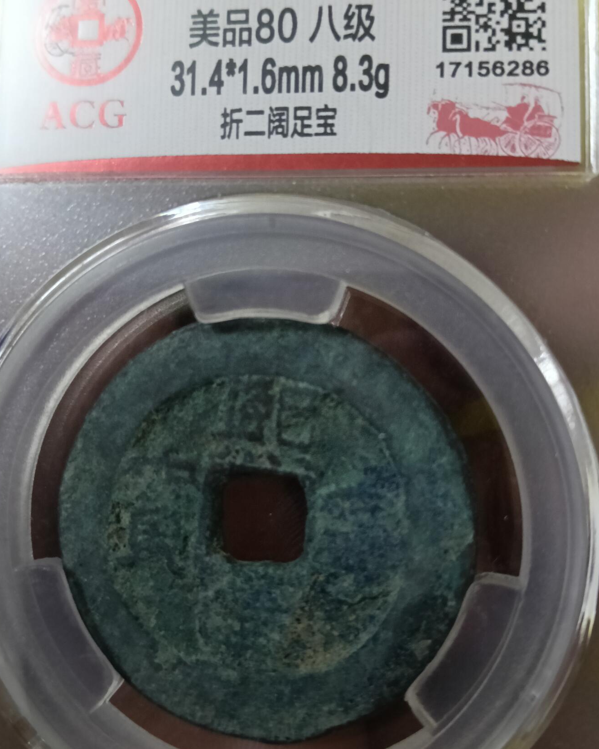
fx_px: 731
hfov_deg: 44.5
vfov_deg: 54.2
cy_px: 363
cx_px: 294
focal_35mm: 33
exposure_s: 1/20
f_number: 1.8
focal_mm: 3.98
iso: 1250
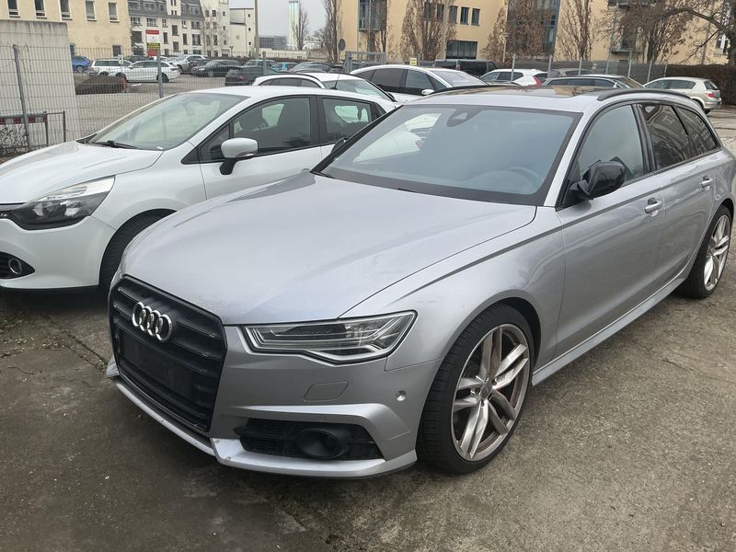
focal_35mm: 28
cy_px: 276
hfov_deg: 63.4
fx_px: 595
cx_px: 368
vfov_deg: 49.7
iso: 25
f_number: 1.8
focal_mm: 3
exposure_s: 1/412
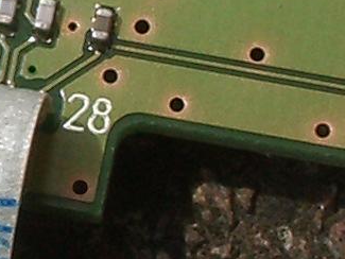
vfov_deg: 3.0
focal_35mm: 488
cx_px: -148
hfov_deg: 4.0
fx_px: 4865
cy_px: -11
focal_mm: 10.2
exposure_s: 1/500
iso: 80
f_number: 5.6
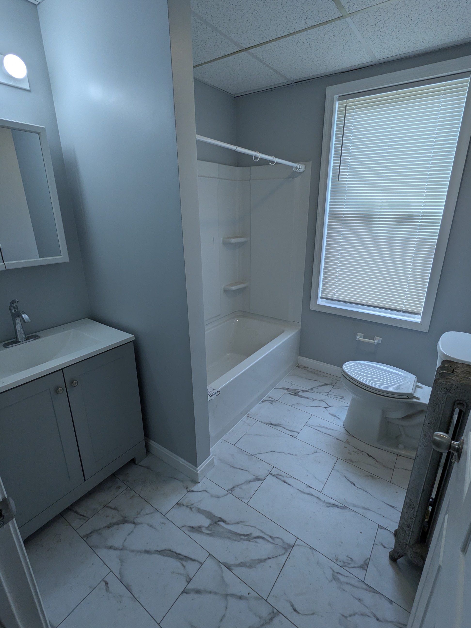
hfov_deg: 78.1
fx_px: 290
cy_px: 314
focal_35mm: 16
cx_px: 236
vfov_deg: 94.5
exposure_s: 1/137
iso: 34
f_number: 2.2
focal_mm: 2.22
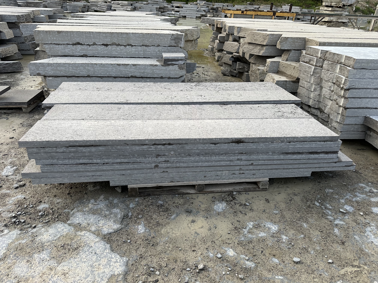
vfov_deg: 56.8
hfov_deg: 71.6
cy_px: 142
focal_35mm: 24
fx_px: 262
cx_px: 189
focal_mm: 6.86
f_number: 1.78
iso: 80
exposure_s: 1/767
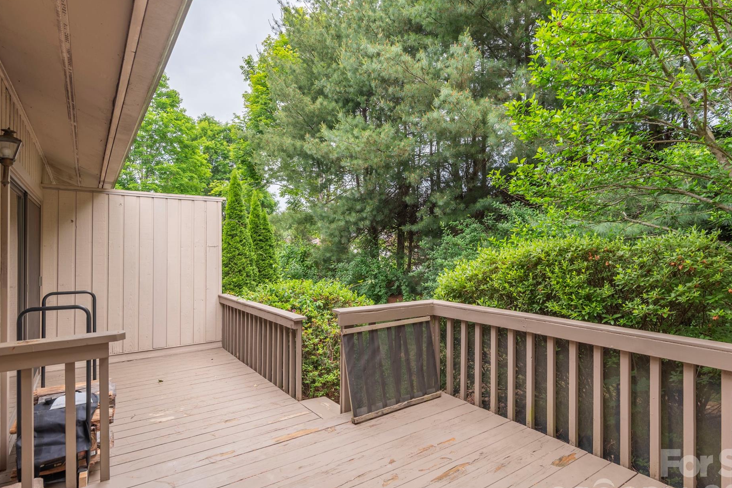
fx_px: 386
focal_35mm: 19
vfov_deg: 64.5
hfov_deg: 86.9
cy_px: 255
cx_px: 379
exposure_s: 1/400
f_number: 7.1
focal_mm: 17
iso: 320
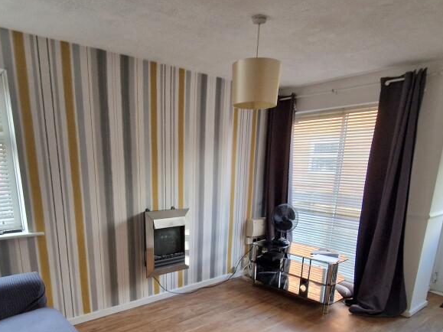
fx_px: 294
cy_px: 248
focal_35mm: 23
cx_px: 197
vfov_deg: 56.1
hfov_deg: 73.7
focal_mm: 2.2
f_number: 2.2
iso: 250
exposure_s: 1/50
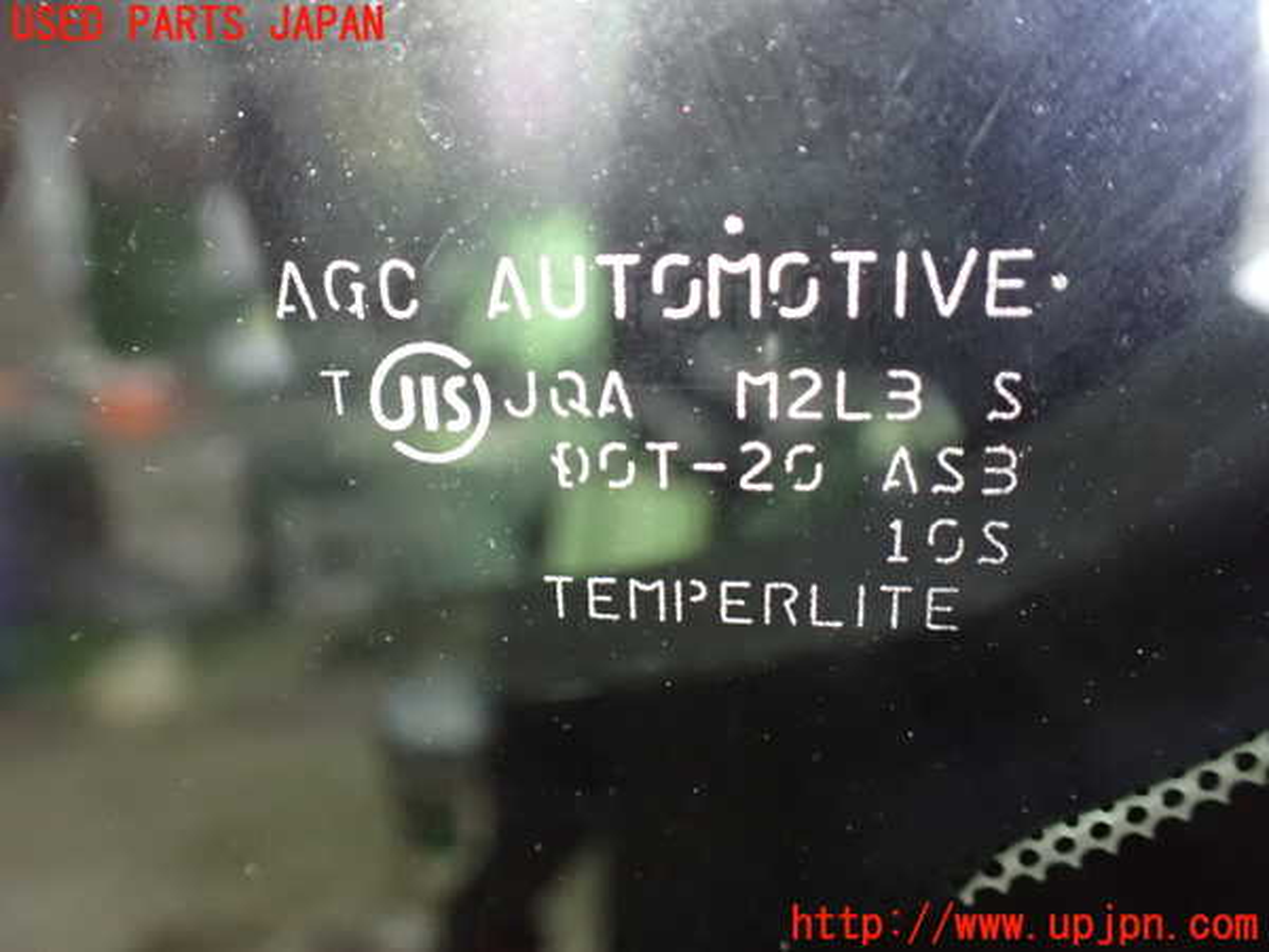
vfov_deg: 46.8
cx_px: 634
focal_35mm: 30
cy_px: 476
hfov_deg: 60.0
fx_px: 1100
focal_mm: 5.4
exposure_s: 1/30
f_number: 2.3
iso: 1600
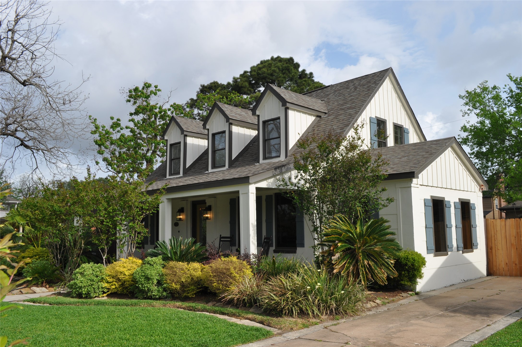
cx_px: 261
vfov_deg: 39.9
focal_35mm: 33
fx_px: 478
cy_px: 174
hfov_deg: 57.3
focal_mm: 22
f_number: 14
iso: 200
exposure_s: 1/200
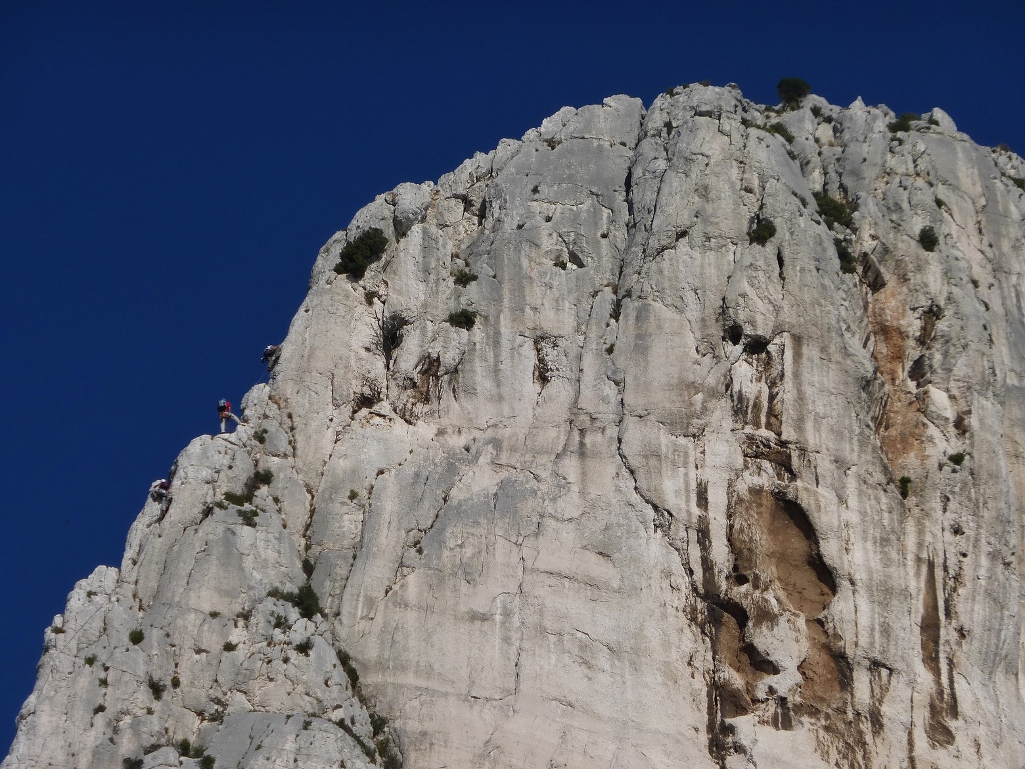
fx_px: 6988
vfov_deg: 6.3
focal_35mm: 236
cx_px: 512
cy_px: 384
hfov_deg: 8.4
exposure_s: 1/1300
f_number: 5.6
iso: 100
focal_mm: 38.2
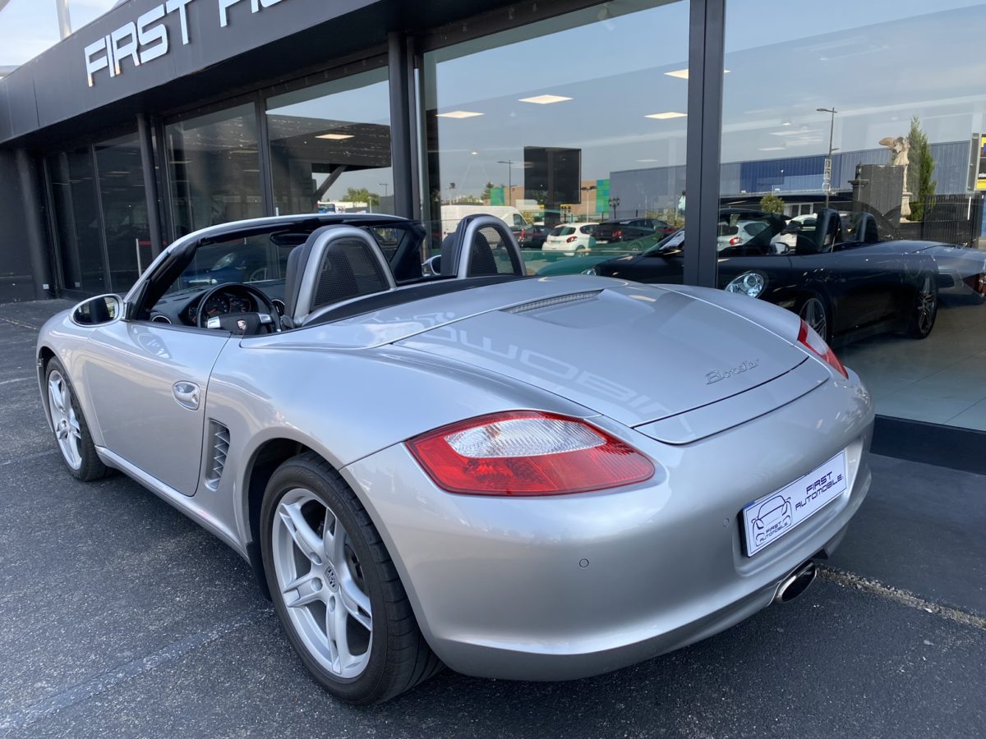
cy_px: 370
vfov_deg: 53.1
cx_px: 493
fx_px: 741
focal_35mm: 26
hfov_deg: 67.3
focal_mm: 4.25
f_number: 1.8
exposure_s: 1/489
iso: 32
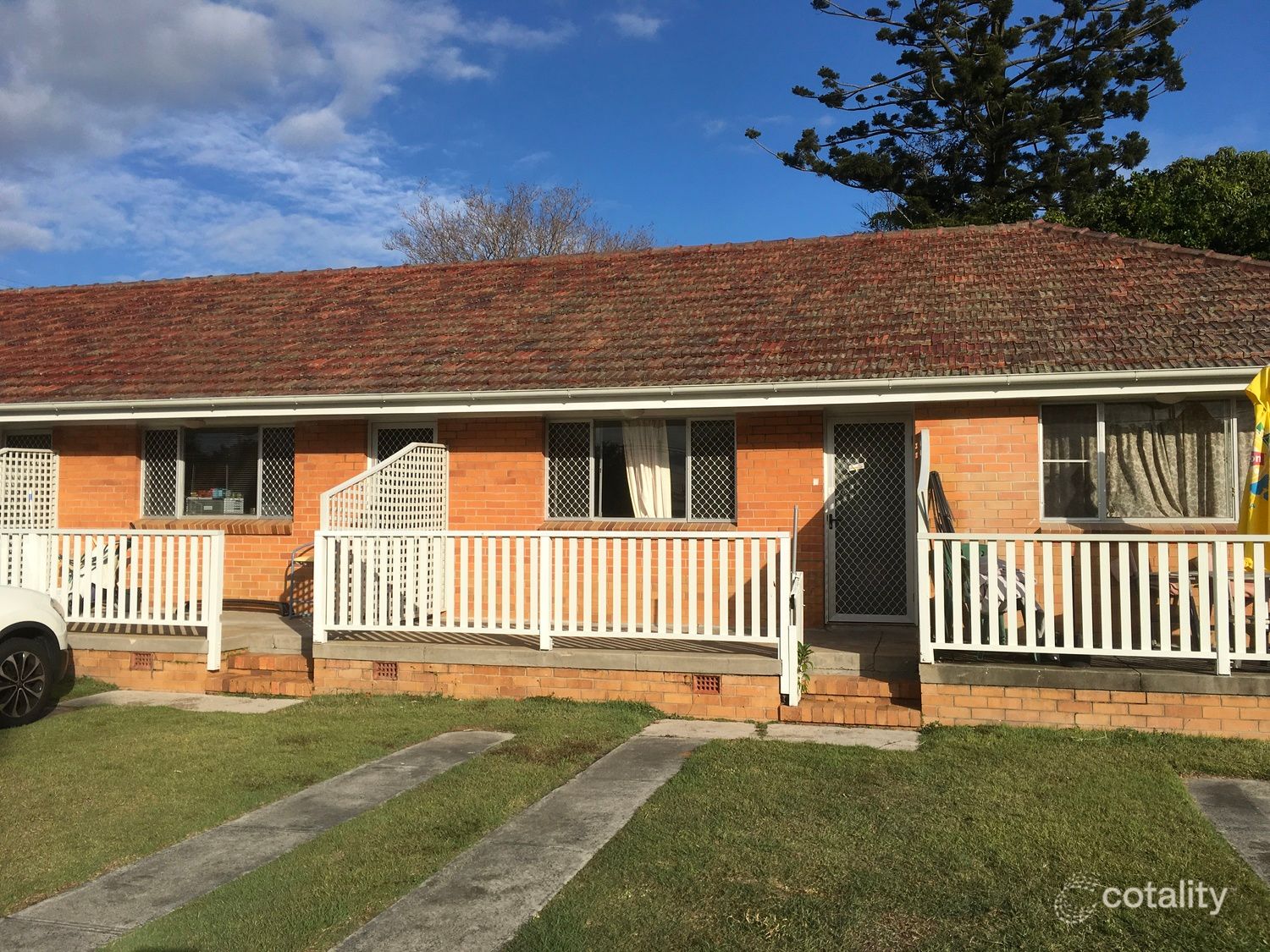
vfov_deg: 48.2
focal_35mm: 29
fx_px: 1064
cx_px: 635
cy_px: 476
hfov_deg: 61.7
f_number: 2.2
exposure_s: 1/2849
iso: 25
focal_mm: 4.15
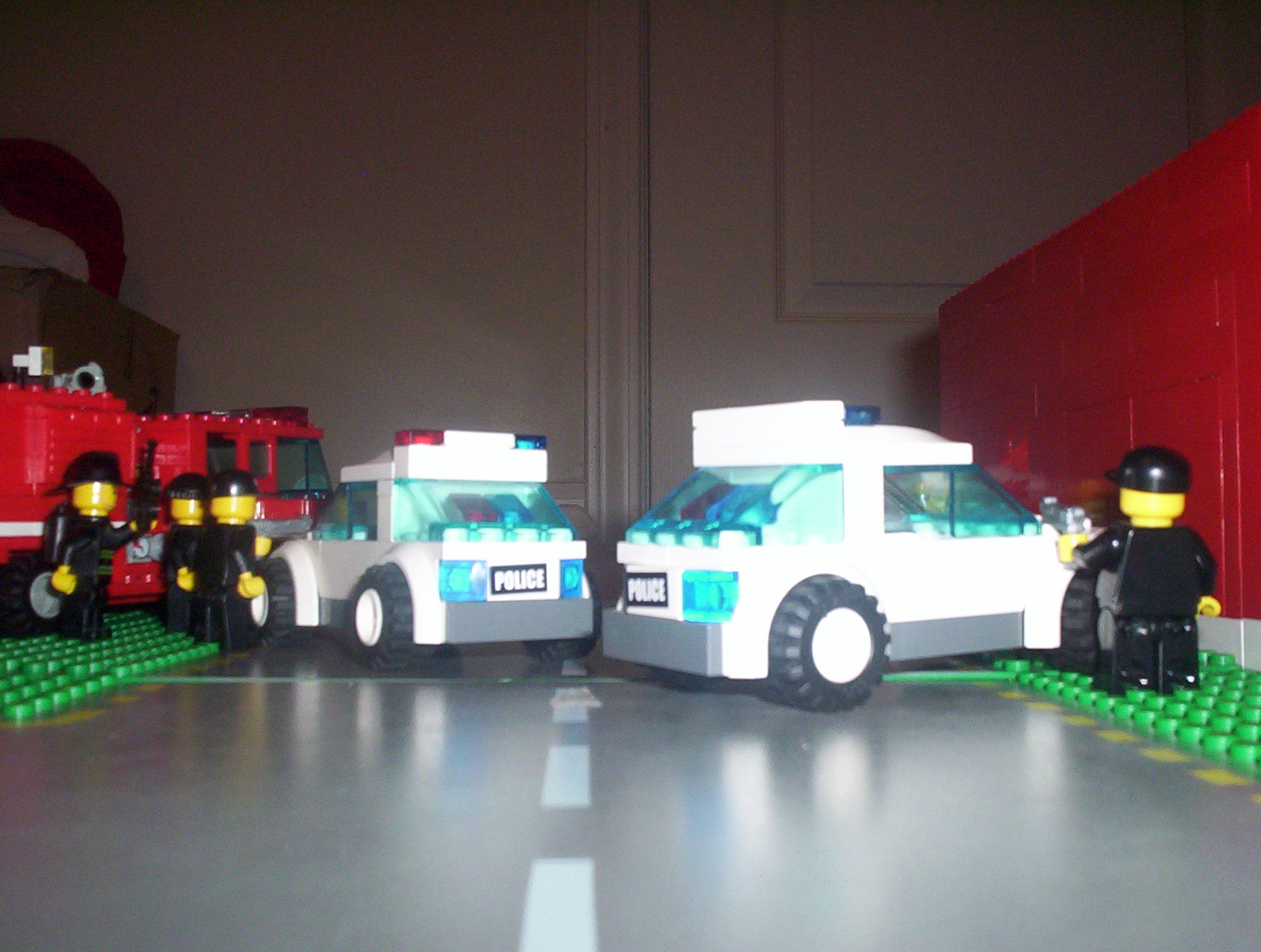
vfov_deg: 37.0
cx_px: 646
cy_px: 486
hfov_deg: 47.8
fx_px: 1424
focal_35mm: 39
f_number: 4.5
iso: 140
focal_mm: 4.99
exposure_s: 1/60
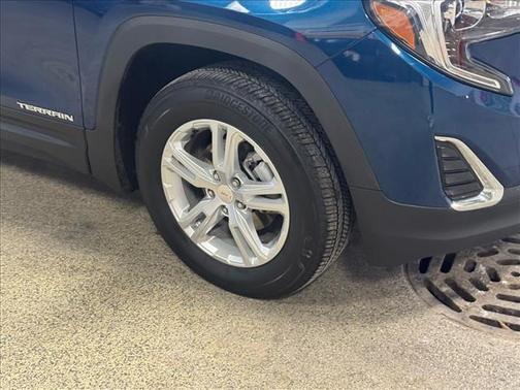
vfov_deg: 30.3
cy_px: 195
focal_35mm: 48
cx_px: 260
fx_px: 721
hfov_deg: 39.7
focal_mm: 6.76
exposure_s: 1/40
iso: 250
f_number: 1.78
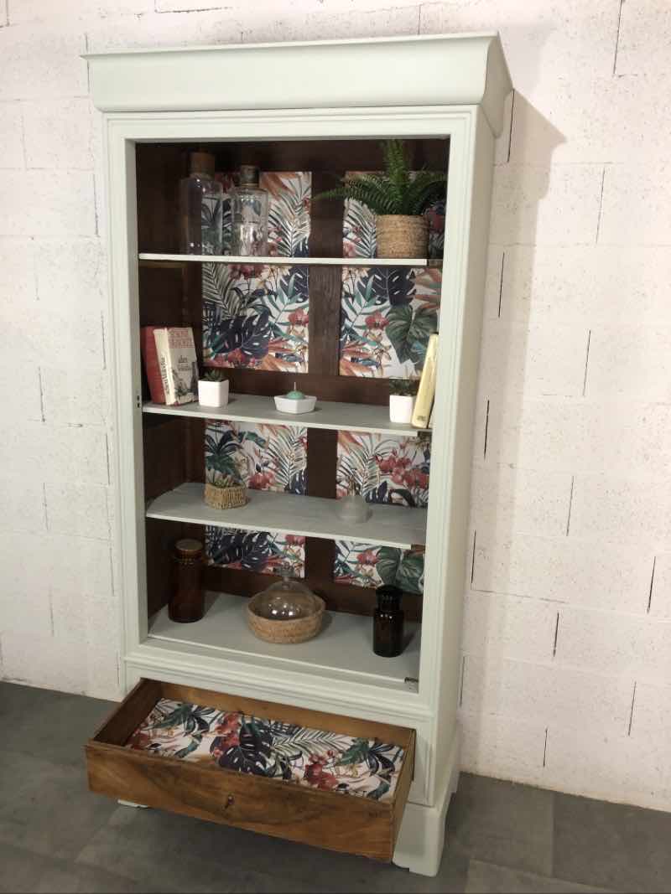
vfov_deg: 63.4
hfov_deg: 49.7
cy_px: 447
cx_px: 336
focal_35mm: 28
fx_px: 724
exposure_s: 1/17
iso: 40
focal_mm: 3.99
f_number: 1.8
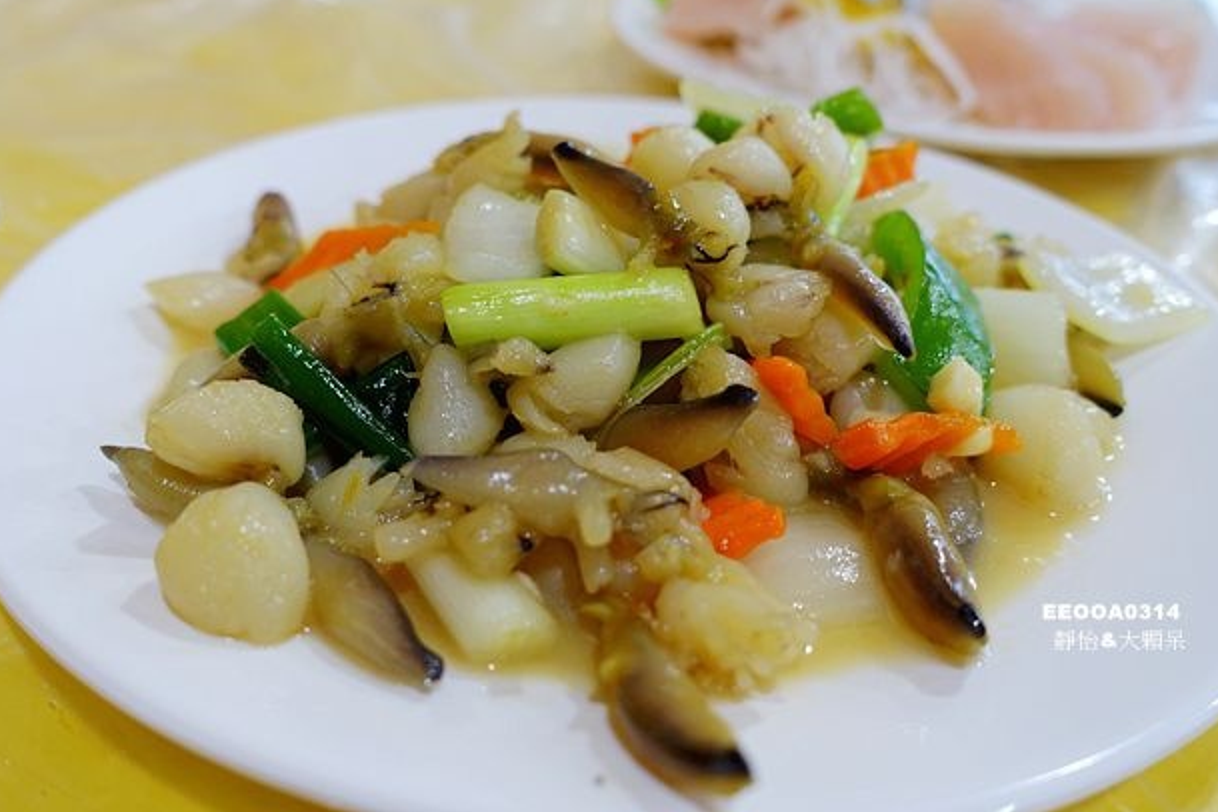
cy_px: 383
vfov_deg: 41.1
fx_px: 1083
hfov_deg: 58.7
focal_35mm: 32
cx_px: 578
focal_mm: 10.89
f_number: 2.5
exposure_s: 1/30
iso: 250
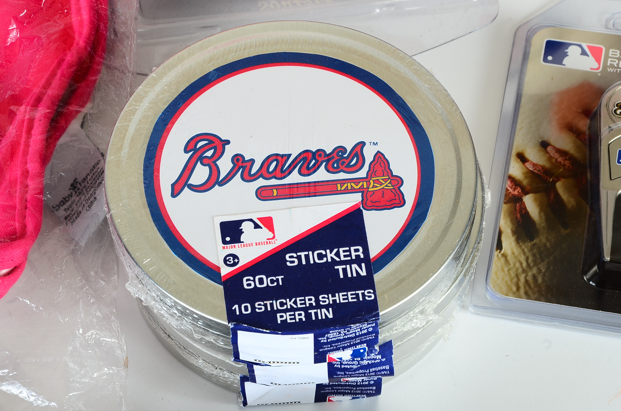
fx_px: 2711
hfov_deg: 13.1
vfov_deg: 8.7
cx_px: 310
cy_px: 206
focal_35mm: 158
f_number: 13
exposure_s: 1/160
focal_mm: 105
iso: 100
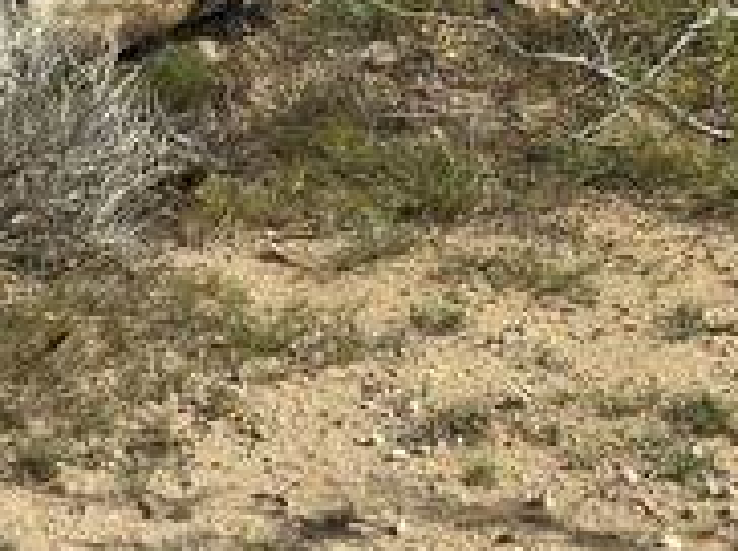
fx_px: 3449
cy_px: -762
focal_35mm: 162
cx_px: -211
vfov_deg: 8.4
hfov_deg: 11.9
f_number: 1.7
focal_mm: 6.3
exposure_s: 1/1099
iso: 12
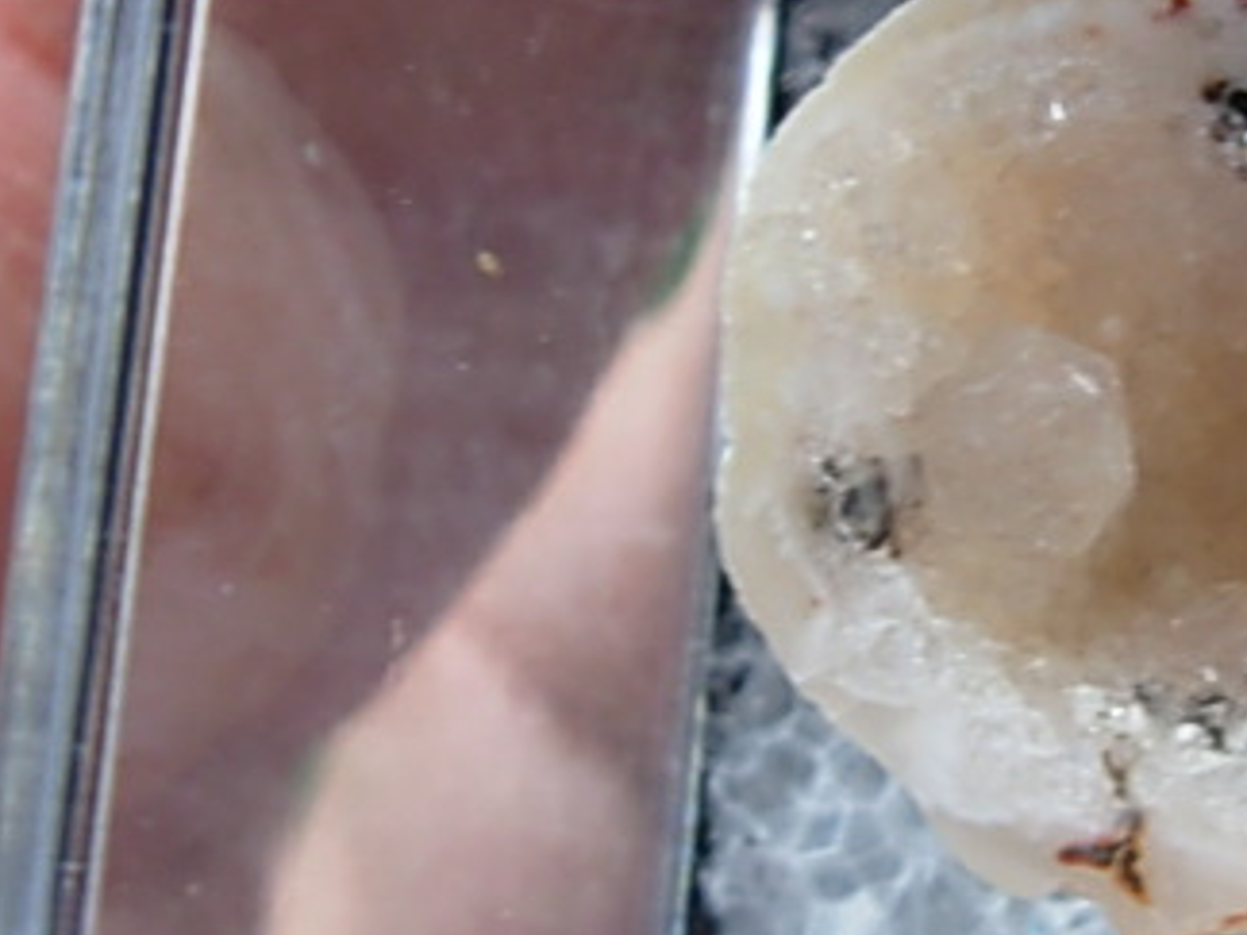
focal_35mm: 120
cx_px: 1151
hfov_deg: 16.2
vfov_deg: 12.3
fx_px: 4323
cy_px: 466
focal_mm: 6.3
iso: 50
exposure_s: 1/32
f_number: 2.9
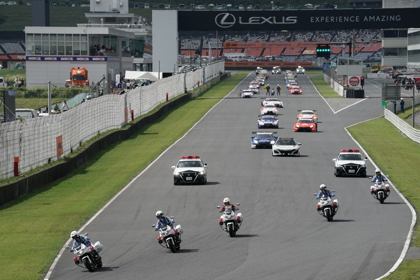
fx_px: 3535
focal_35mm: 303
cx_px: 210
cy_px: 140
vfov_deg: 4.5
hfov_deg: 6.8
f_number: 10
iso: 400
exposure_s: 1/1000
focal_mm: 303
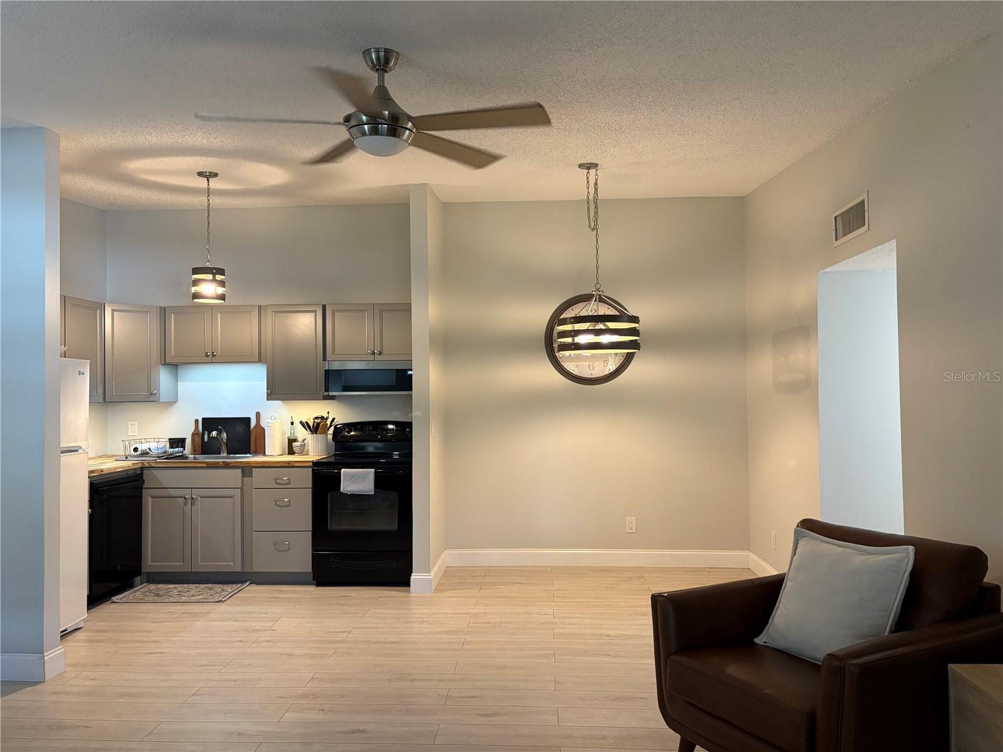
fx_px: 753
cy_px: 376
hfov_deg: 67.3
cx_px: 502
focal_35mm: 26
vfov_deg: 53.1
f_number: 1.6
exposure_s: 1/60
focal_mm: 5.96
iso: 250
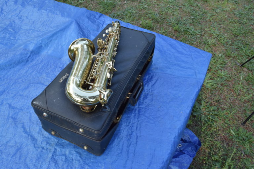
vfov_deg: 47.9
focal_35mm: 27
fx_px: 190
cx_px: 127
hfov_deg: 67.4
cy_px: 84
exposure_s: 1/200
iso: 1100
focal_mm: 18
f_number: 8
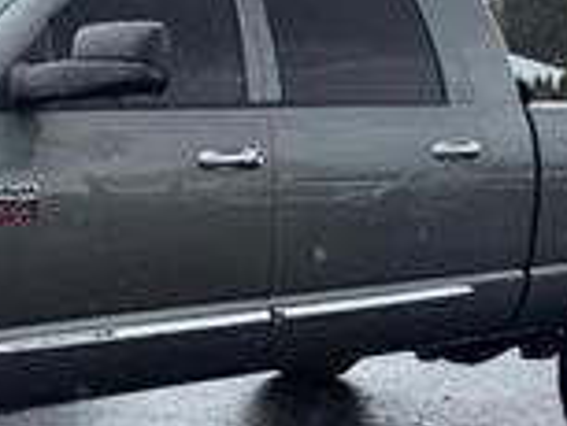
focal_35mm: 79
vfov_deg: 18.7
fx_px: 1295
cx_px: 15
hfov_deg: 23.7
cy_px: 215
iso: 80
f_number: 1.78
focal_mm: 6.76
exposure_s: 1/2053
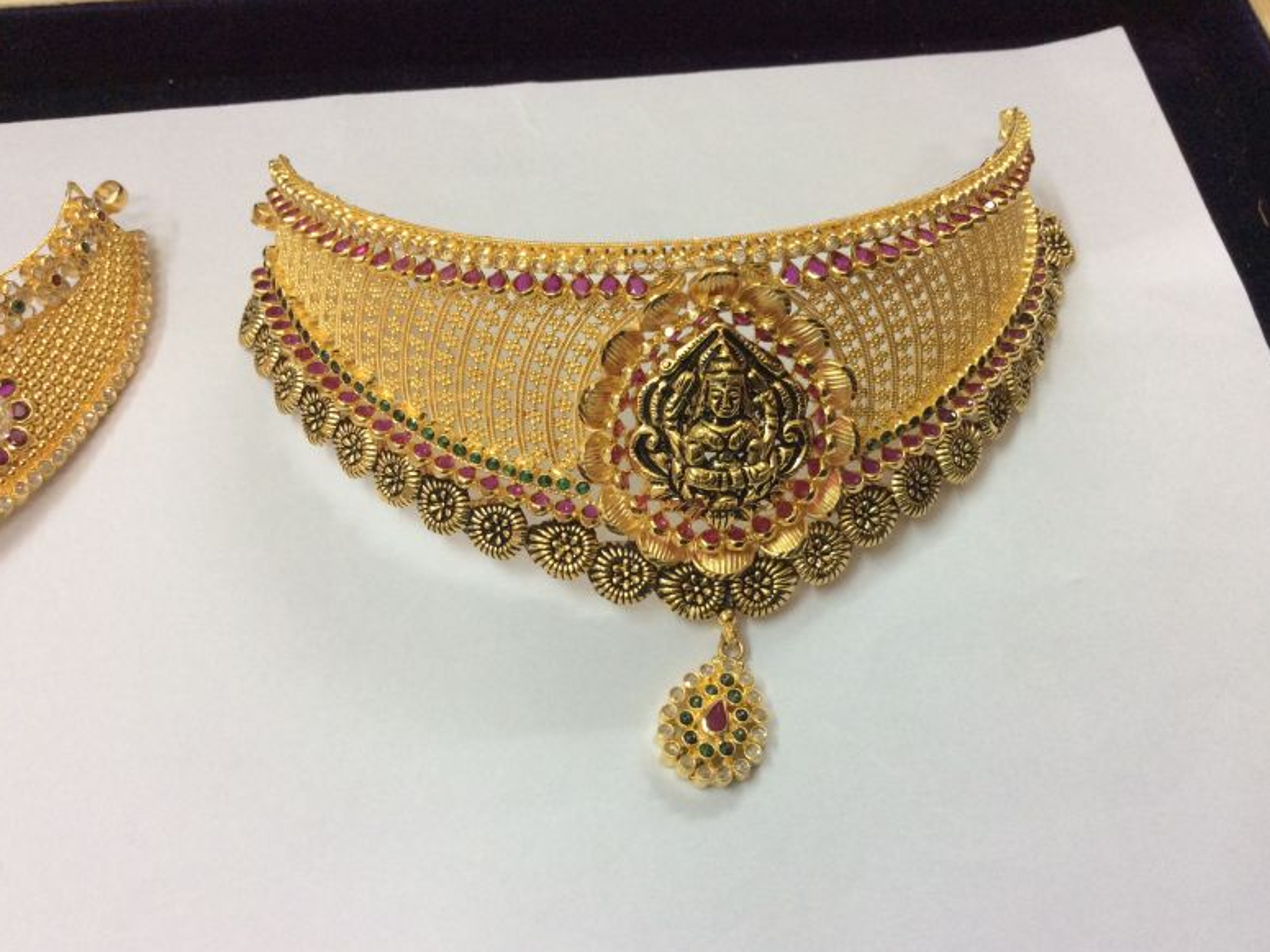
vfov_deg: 42.9
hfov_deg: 55.4
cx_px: 651
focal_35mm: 33
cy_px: 487
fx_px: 1211
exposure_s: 1/25
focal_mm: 3.3
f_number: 2.4
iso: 80
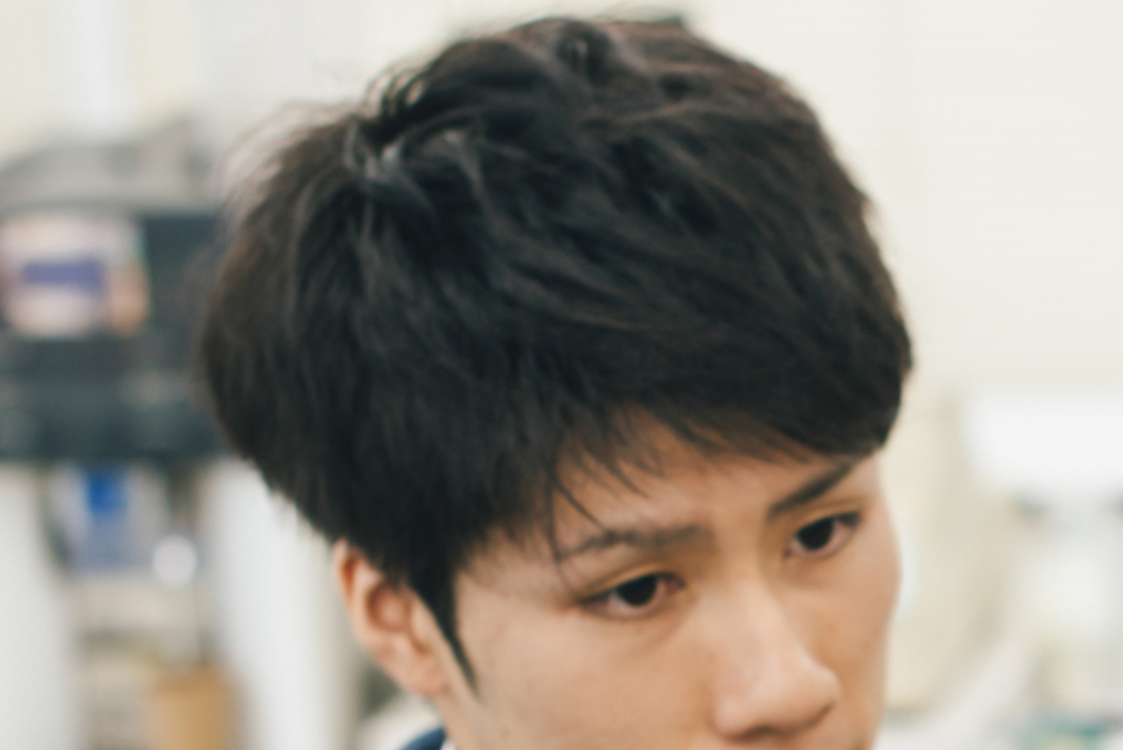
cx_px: 1311
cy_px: 1192
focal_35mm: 197
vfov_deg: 6.9
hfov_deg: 10.3
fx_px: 6147
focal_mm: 50
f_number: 3.5
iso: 160
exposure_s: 1/125
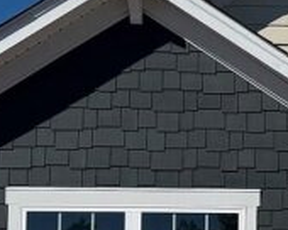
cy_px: 306
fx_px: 1406
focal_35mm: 165
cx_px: 584
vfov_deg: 9.2
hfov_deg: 10.7
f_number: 1.78
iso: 80
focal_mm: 6.76
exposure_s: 1/10309
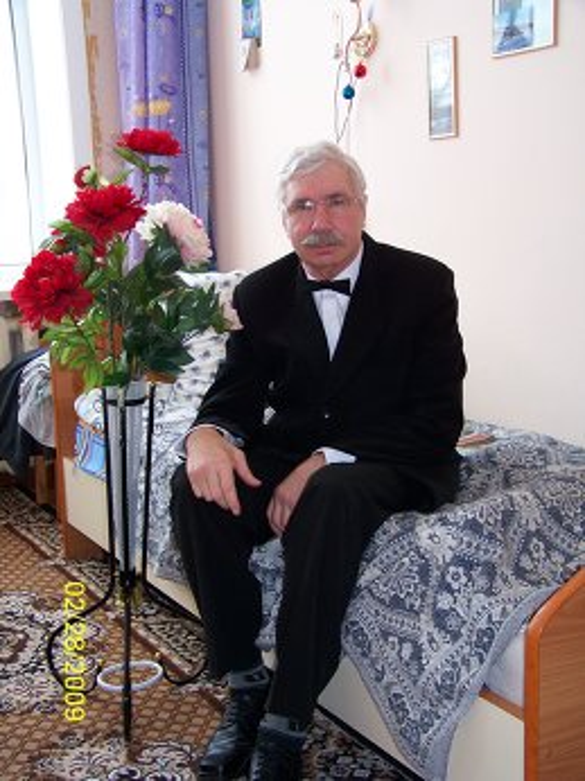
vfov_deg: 41.3
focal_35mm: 46
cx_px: 292
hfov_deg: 31.5
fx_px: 1038
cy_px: 390
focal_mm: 9.36
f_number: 3.2
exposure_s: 1/30
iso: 100
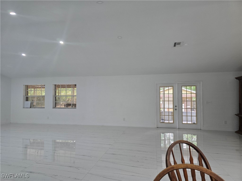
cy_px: 90
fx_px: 161
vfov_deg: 58.9
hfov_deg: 73.9
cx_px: 121
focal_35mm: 23
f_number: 1.7
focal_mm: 6.3
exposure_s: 1/120
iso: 200
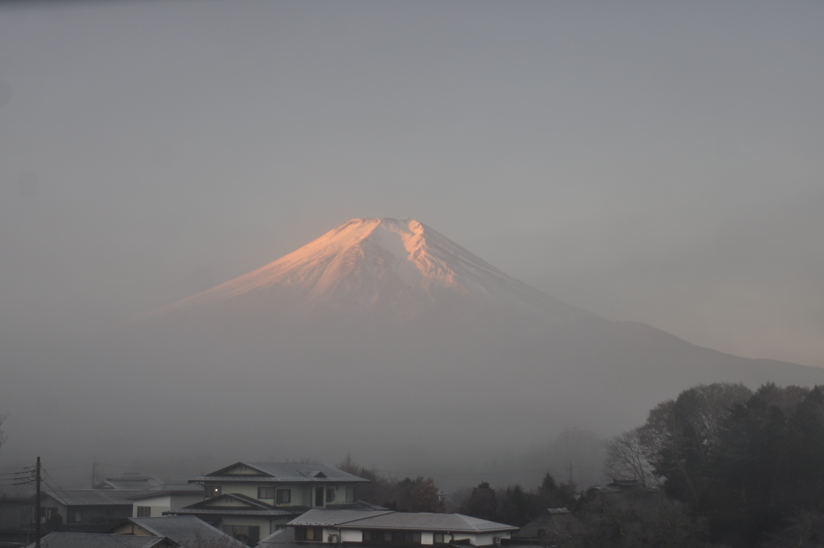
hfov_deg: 36.9
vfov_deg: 25.0
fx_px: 1234
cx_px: 412
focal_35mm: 54
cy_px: 274
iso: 200
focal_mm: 36
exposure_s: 1/40
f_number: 3.8
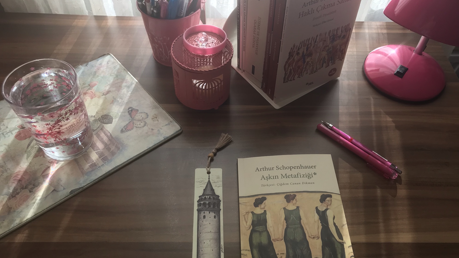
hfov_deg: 62.6
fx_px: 377
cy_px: 145
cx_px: 233
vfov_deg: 37.7
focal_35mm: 31
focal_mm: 3.99
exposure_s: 1/299
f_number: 1.8
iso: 20
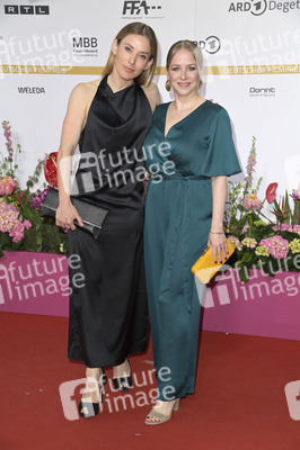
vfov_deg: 31.0
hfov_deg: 20.9
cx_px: 150
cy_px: 225
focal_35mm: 65
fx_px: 814
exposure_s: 1/250
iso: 640
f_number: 6.3
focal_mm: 65
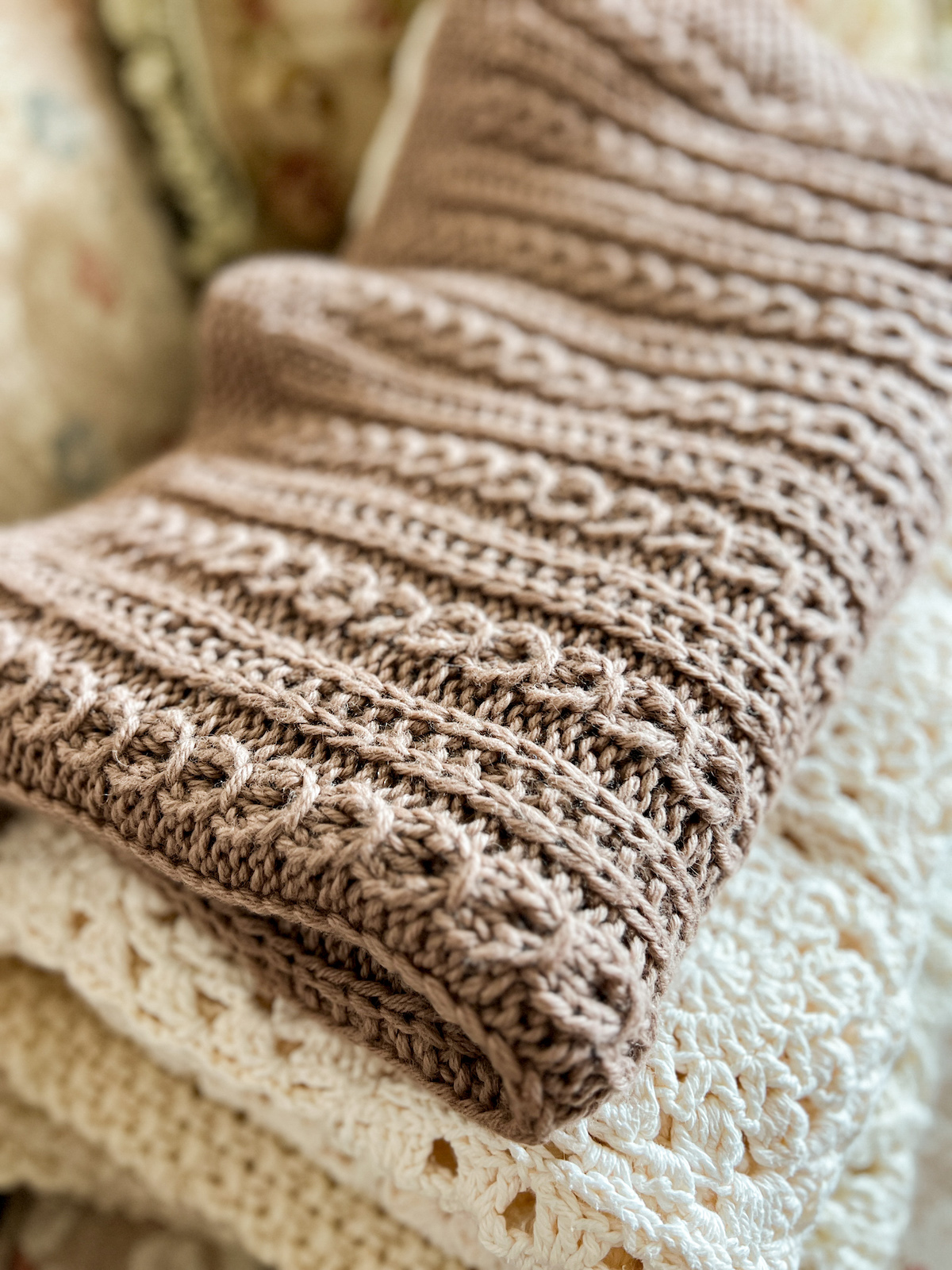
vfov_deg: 67.3
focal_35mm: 26
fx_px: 953
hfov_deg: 53.1
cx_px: 476
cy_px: 635
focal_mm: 5.7
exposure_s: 1/60
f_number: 1.5
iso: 250
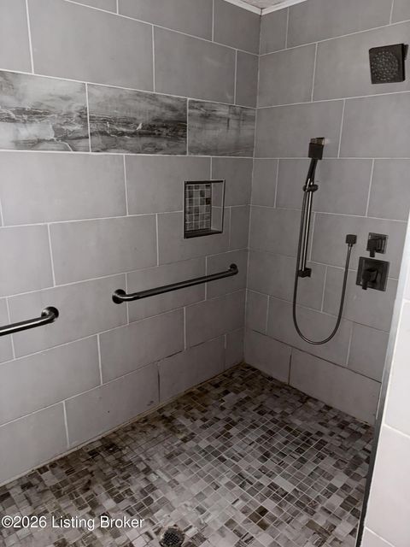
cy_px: 274
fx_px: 379
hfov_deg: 56.8
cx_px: 205
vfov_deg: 71.6
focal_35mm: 24
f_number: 1.78
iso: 160
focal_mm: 6.76
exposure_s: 1/4
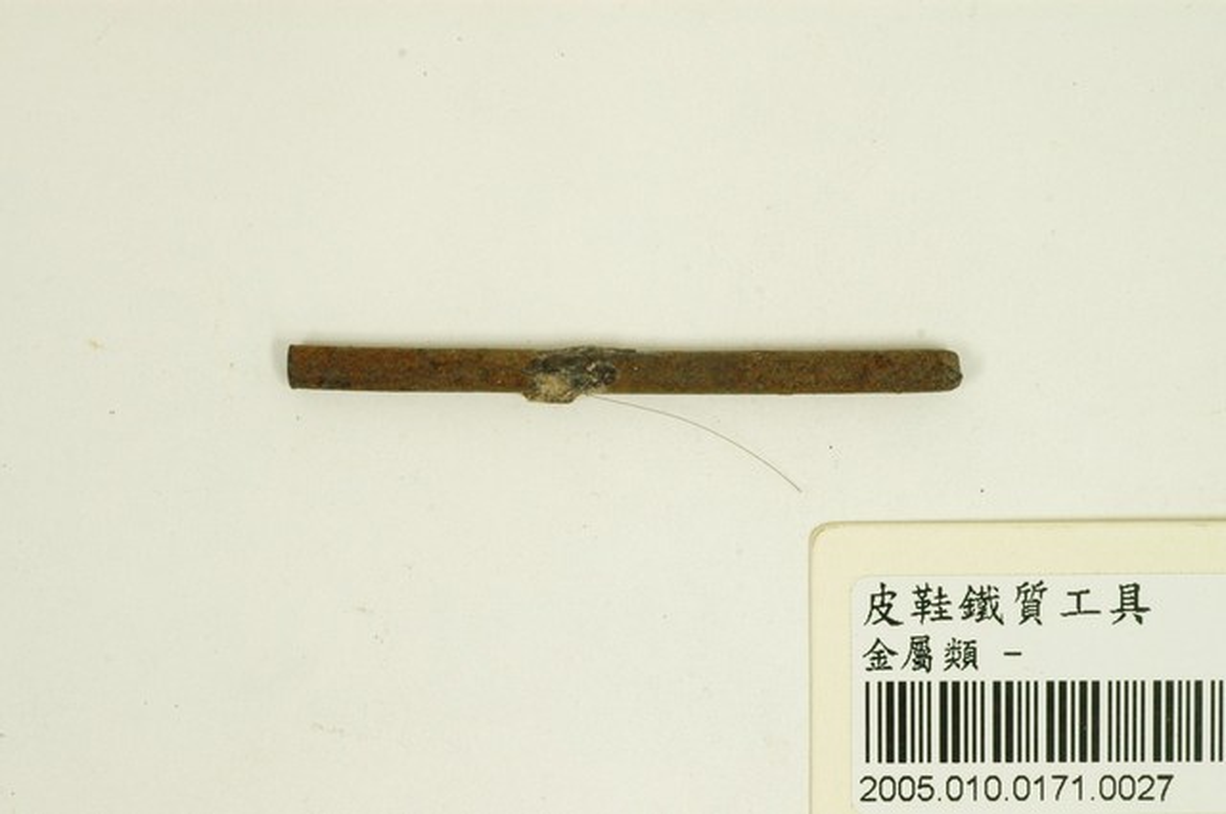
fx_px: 3061
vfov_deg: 15.1
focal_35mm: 90
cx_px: 613
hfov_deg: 22.6
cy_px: 407
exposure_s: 1/20
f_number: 8
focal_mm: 60
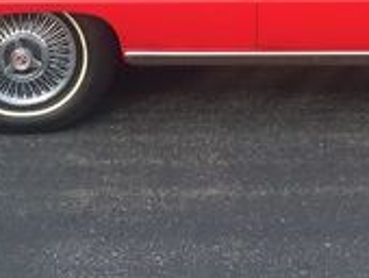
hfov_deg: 17.7
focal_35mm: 109
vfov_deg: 12.6
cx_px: 336
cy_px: -187
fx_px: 1164
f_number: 2.2
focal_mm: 4.15
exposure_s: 1/161
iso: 32
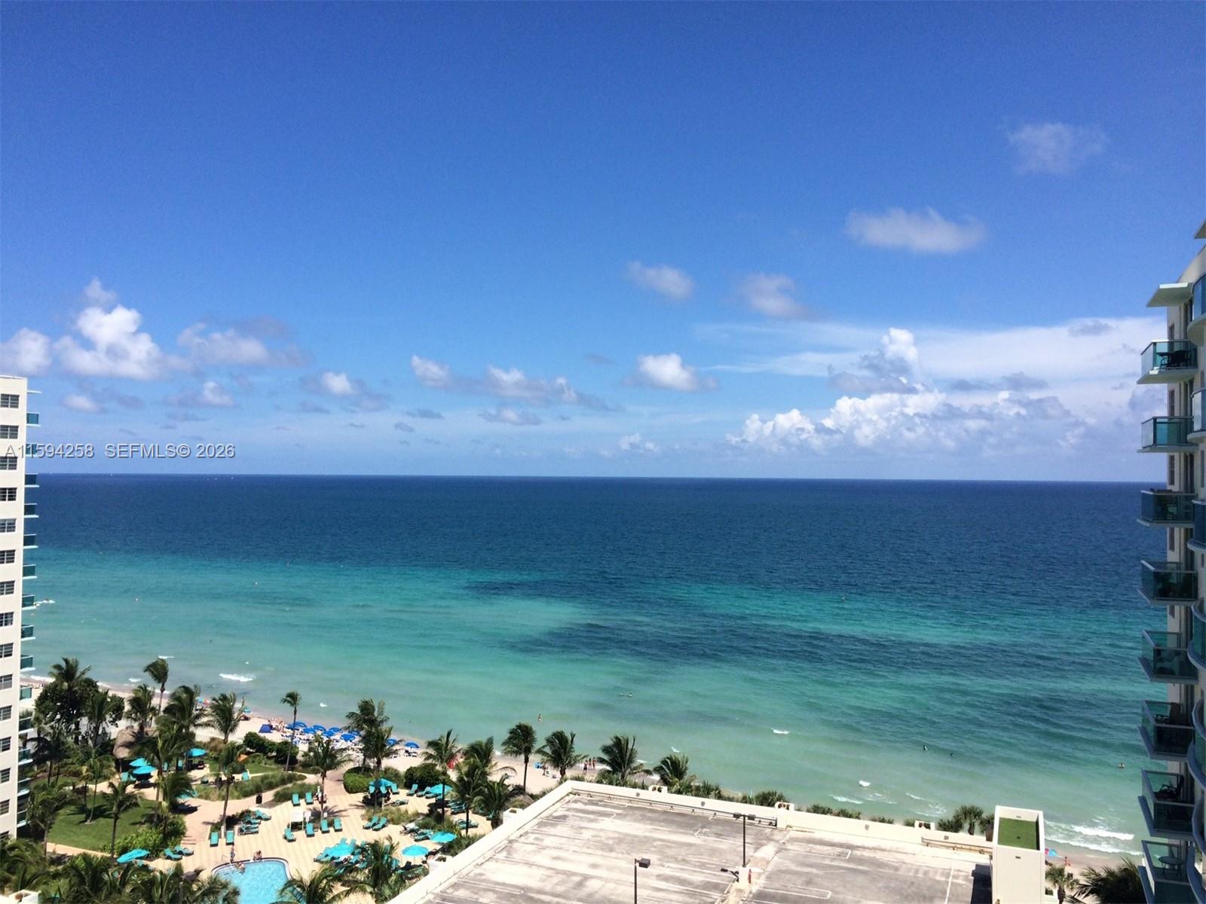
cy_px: 452
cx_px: 603
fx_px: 1010
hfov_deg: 61.7
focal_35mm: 29
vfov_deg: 48.2
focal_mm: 4.15
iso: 32
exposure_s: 1/3165
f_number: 2.2
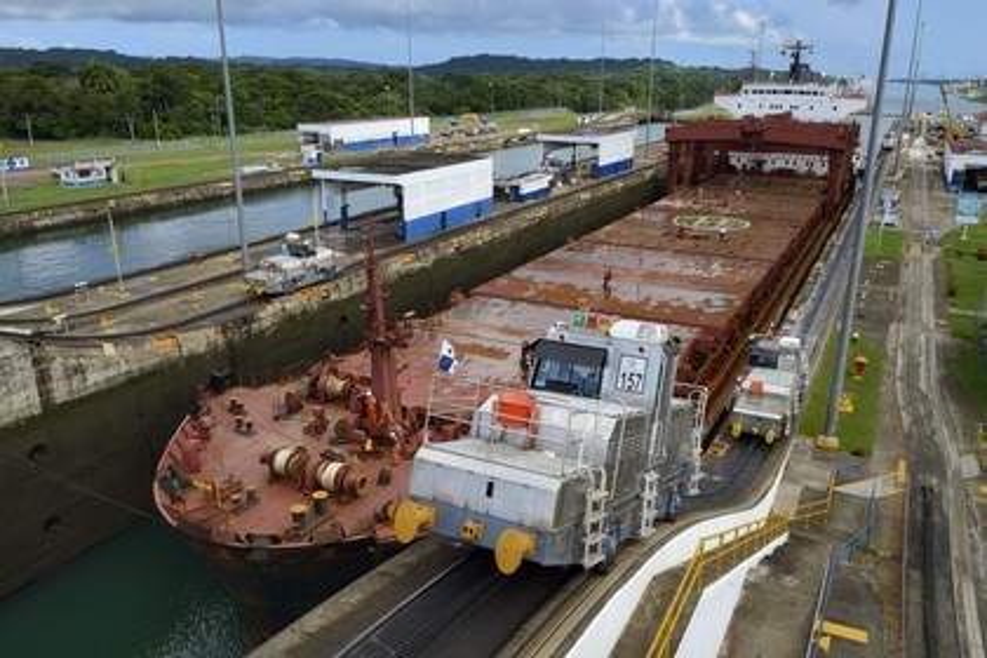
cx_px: 494
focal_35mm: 28
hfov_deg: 65.5
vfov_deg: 46.4
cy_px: 329
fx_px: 768
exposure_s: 1/100
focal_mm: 28
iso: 200
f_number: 18
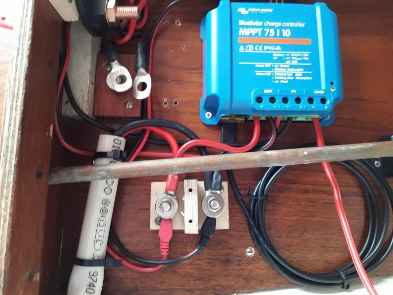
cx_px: 196
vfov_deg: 51.4
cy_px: 148
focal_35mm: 27
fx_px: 307
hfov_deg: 65.3
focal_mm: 3.6
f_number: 1.9
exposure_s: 1/17
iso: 400
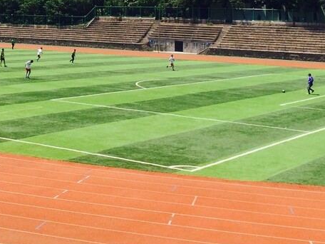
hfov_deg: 23.7
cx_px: 6
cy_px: -24
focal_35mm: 79
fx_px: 742
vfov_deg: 18.0
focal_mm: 4.12
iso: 40
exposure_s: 1/2564
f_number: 2.2
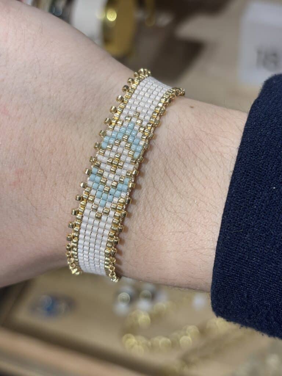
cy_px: 188
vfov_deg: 36.8
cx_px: 141
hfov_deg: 28.0
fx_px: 565
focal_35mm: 52
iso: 40
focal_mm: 5.96
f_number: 1.6
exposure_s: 1/100
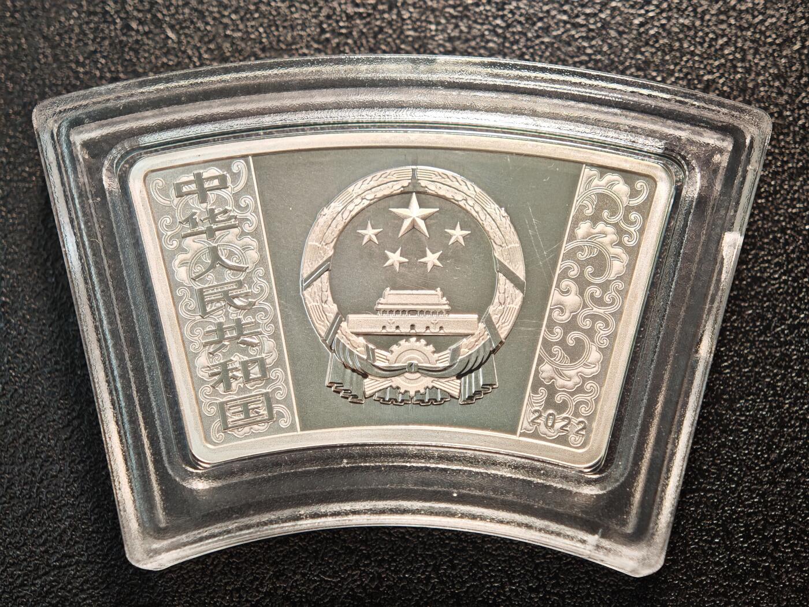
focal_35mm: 60
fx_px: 1402
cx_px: 404
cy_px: 304
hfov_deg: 32.2
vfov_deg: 24.4
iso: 320
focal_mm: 9
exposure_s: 1/87.9
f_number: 2
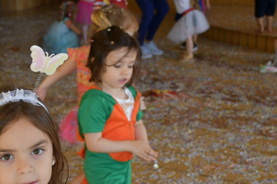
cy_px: 130
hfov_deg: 25.5
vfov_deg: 17.2
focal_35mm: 79
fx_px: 608
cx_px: 87
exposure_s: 1/250
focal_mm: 24
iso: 400
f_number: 4
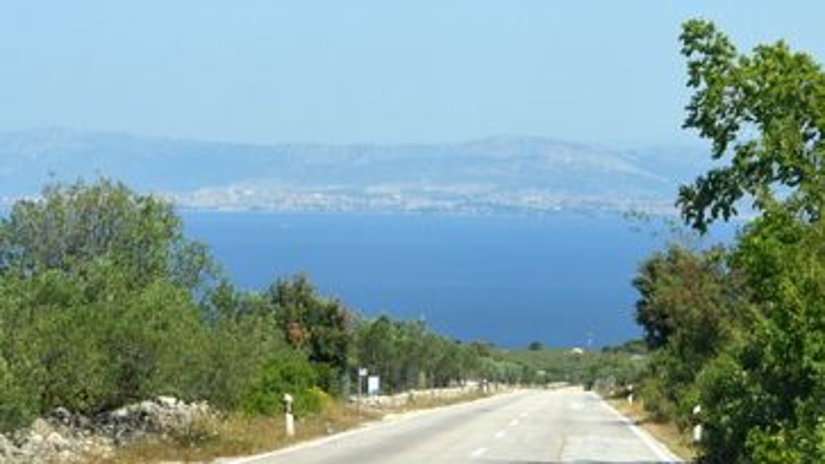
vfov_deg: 11.4
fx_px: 2275
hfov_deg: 20.6
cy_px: -127
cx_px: 436
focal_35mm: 104
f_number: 6.3
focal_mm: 30
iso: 100
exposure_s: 1/320
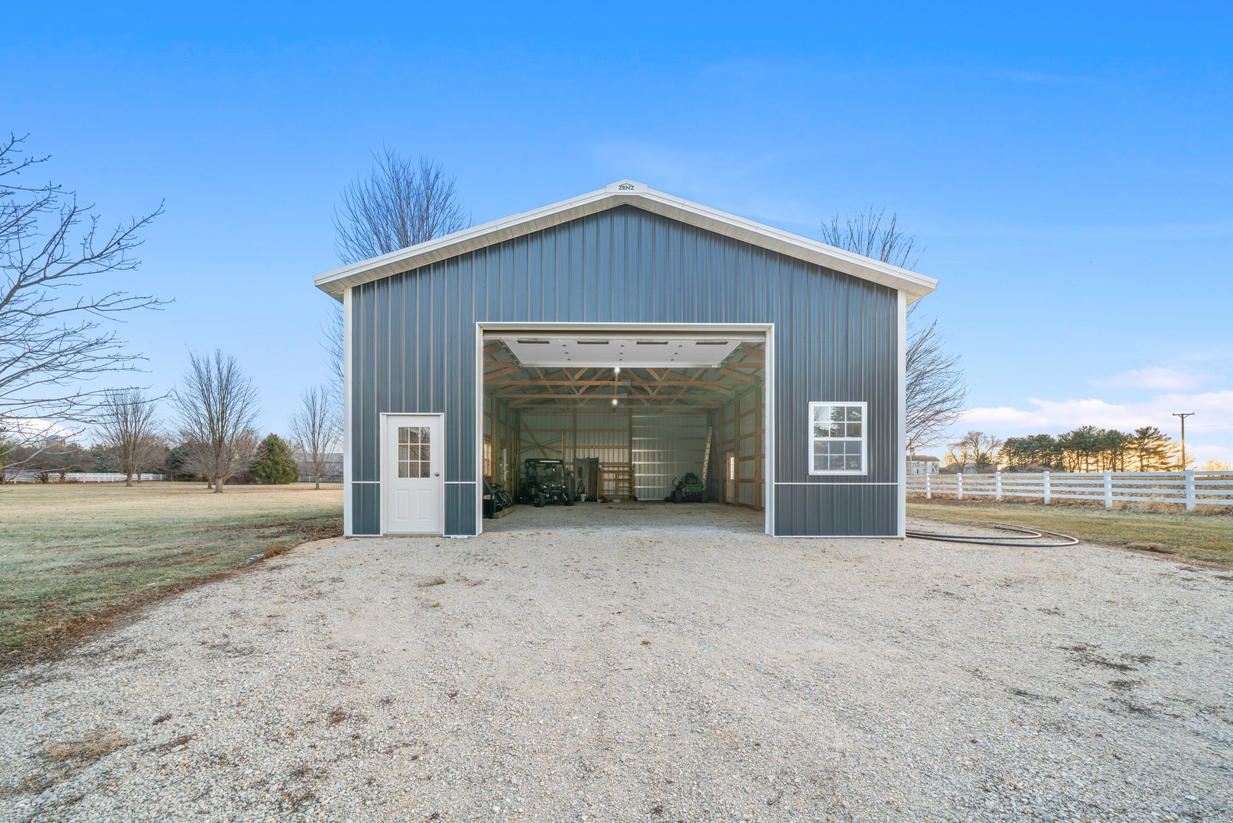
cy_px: 412
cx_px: 616
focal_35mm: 12
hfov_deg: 112.6
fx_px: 411
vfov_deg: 90.0
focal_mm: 12
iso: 80
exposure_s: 1/4
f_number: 11
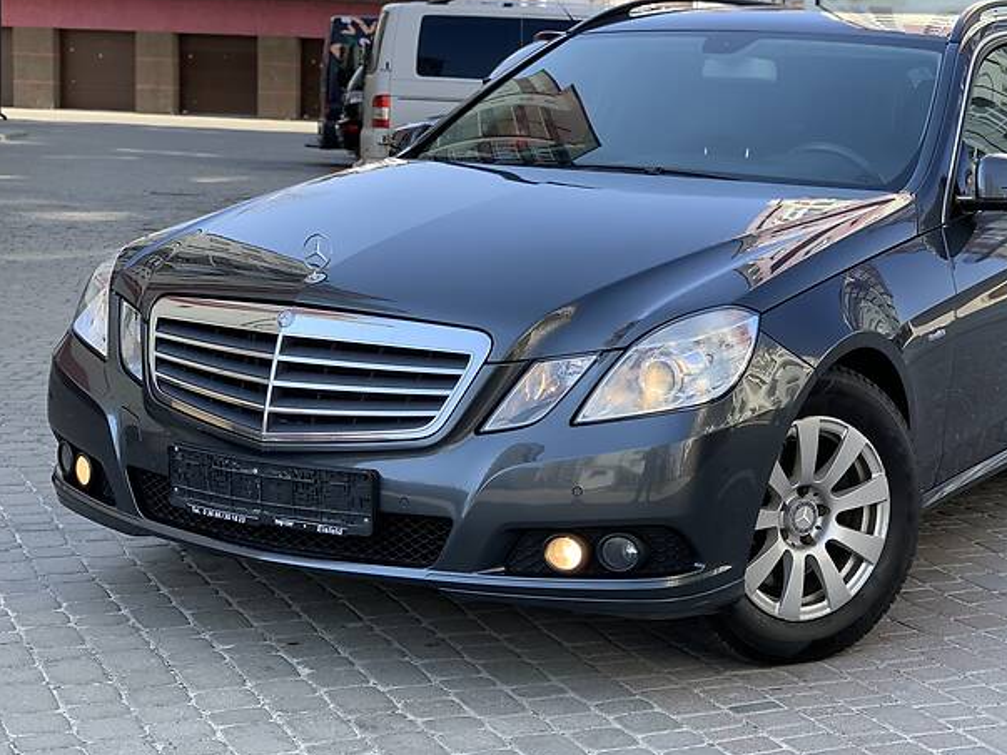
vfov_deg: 21.3
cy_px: 394
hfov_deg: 28.1
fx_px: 2007
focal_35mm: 69
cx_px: 625
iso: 16
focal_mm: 6
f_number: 2.4
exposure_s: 1/160
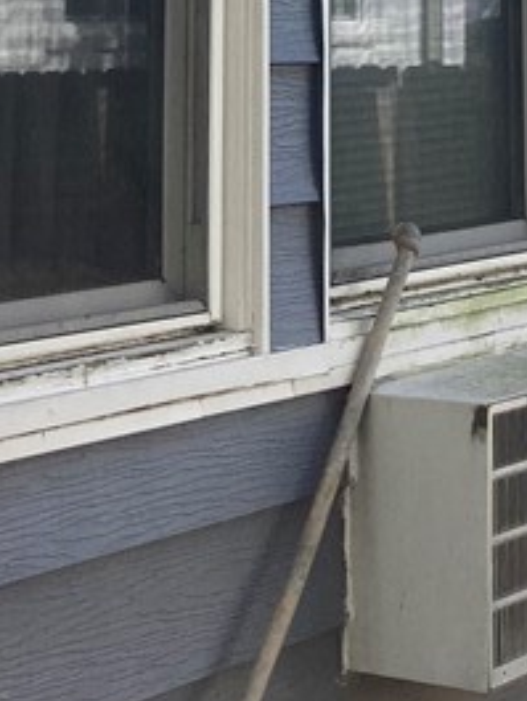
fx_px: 2191
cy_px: -325
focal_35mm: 108
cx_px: 718
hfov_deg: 13.2
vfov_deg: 16.7
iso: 20
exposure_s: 1/437
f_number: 1.8
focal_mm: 3.99
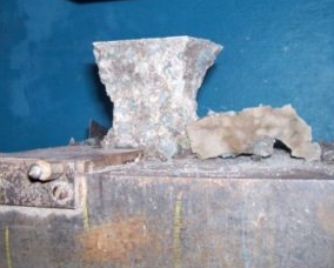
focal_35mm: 56
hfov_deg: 33.3
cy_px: 83
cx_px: 121
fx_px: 554
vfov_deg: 27.0
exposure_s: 1/64
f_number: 2.7
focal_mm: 5.6
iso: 80
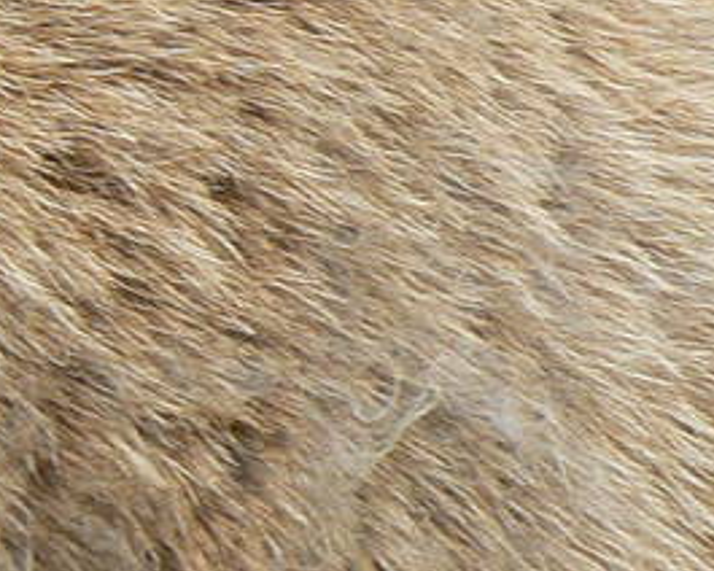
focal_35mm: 850
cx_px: -383
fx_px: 17962
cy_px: -32
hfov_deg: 2.3
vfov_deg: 1.8
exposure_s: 1/125
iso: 80
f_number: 5.6
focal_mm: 24.1
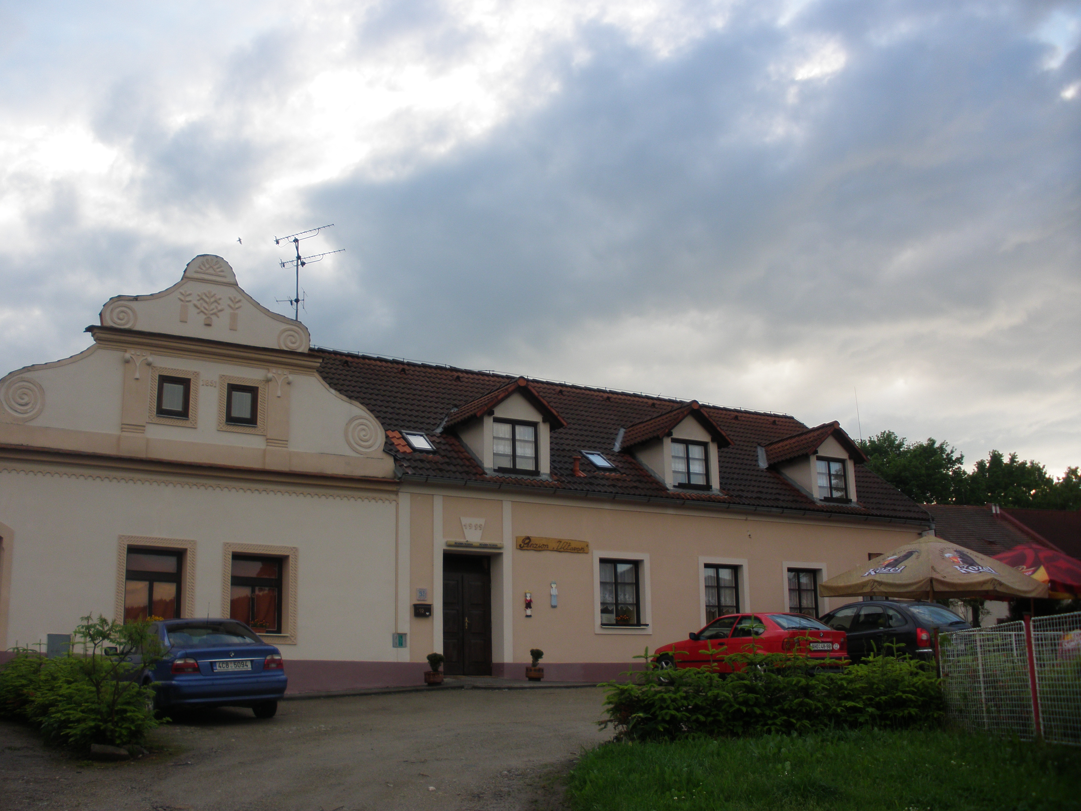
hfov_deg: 51.4
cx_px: 540
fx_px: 1124
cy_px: 406
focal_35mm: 36
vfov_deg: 39.7
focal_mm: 6.3
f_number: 3.5
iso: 64
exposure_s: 1/125
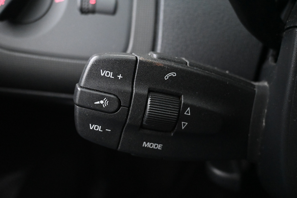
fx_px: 266
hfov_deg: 58.3
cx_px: 148
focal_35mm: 32
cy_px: 99
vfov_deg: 40.8
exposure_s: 1/30
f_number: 4
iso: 9000
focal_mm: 21.5
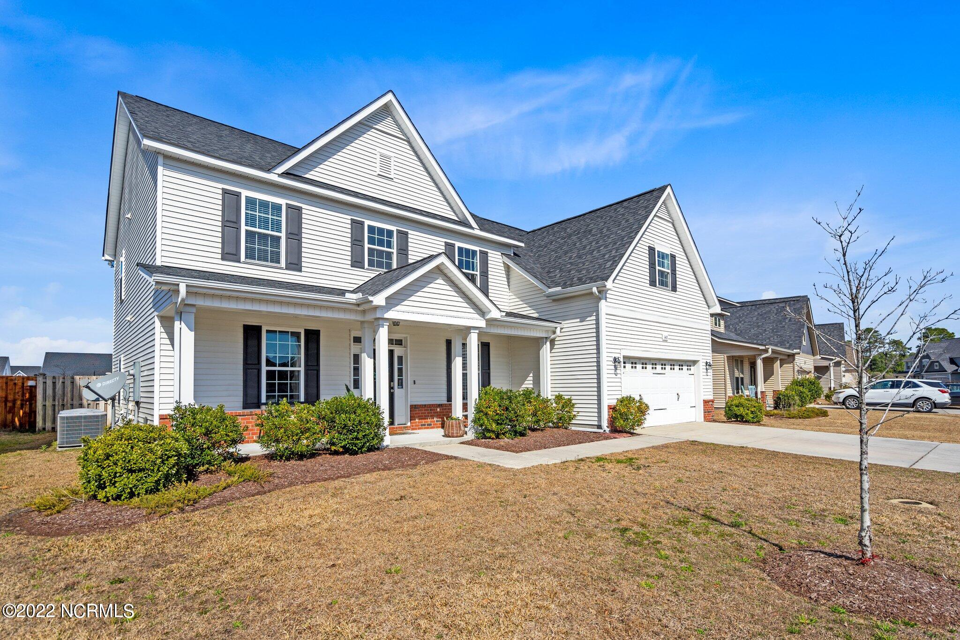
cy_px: 320
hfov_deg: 93.3
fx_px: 453
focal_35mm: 17
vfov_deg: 70.4
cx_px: 480
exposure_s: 1/2500
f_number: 4
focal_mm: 17
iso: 100
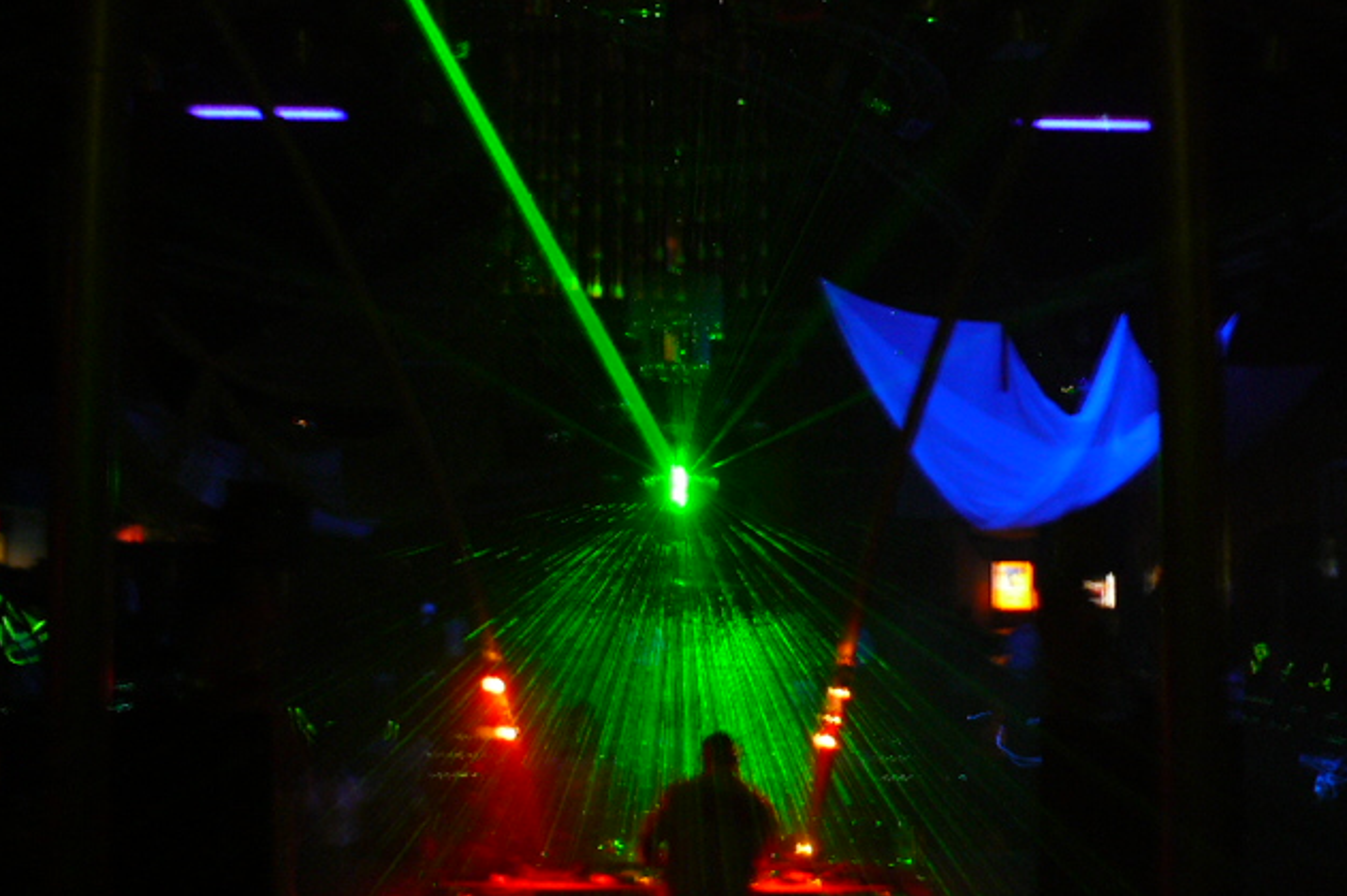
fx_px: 1421
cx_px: 677
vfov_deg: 35.0
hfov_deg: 50.7
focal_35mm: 38
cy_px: 491
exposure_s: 1
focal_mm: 6
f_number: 2.8
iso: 200
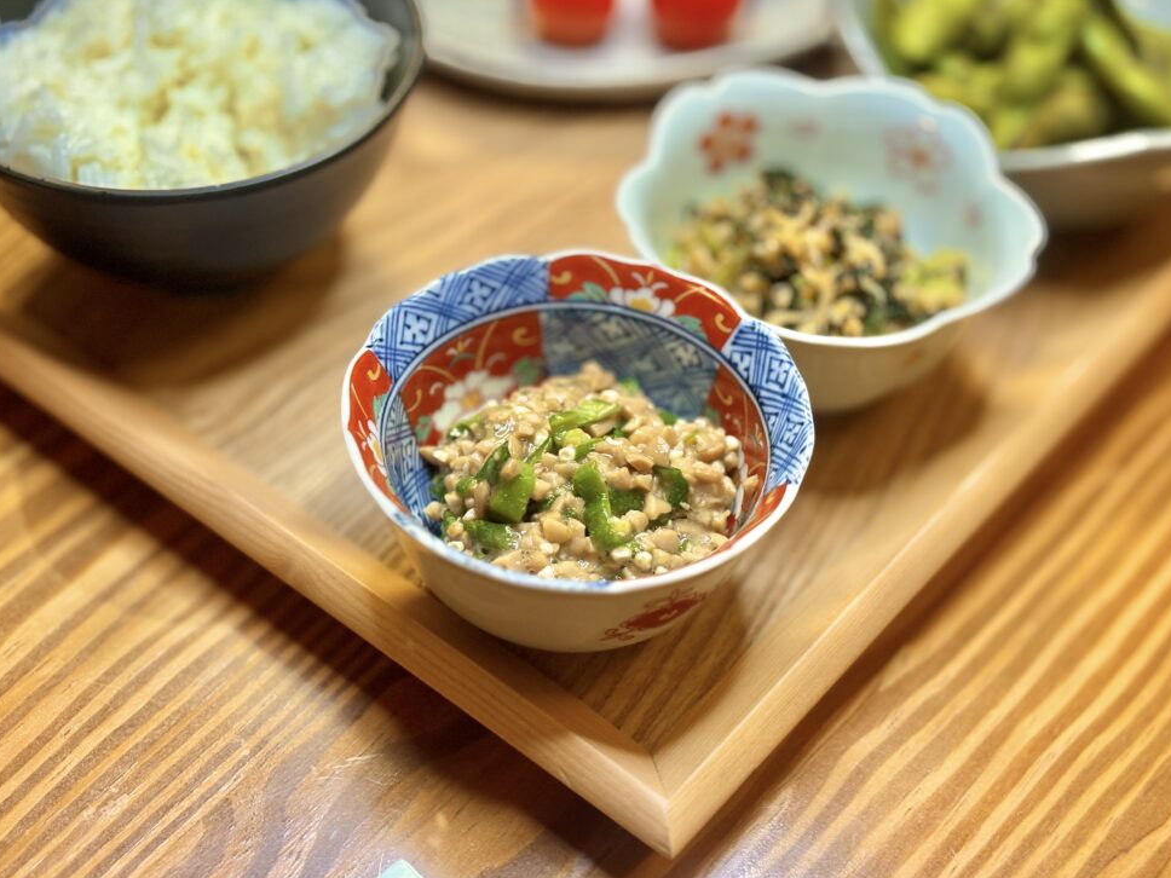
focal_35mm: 55
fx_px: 1861
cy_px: 454
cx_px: 595
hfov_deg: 34.9
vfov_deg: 26.6
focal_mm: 5.96
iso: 125
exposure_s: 1/60
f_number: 1.6
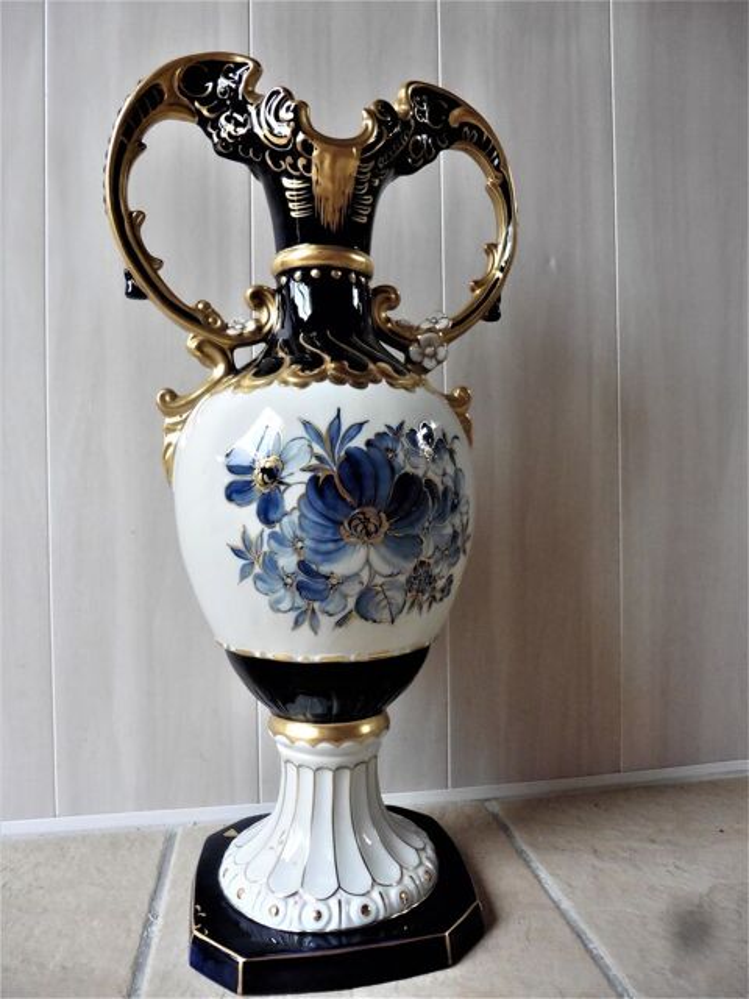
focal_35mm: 24
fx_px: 692
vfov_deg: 71.6
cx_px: 374
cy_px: 500
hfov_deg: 56.8
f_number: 3.3
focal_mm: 4.3
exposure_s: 1/60
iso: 400
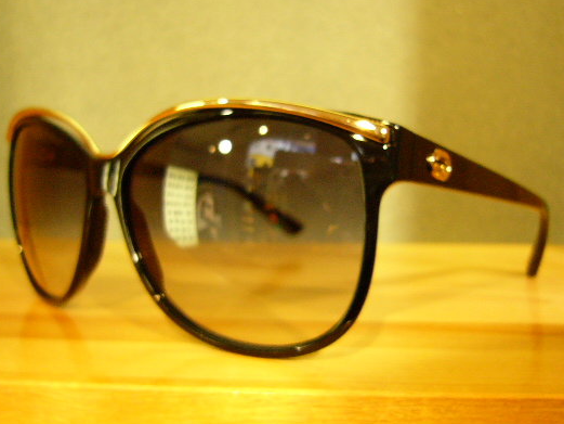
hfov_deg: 43.8
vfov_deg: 33.6
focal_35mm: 43
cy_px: 229
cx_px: 278
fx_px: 701
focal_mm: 5.8
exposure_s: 1/40
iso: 200
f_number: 2.8
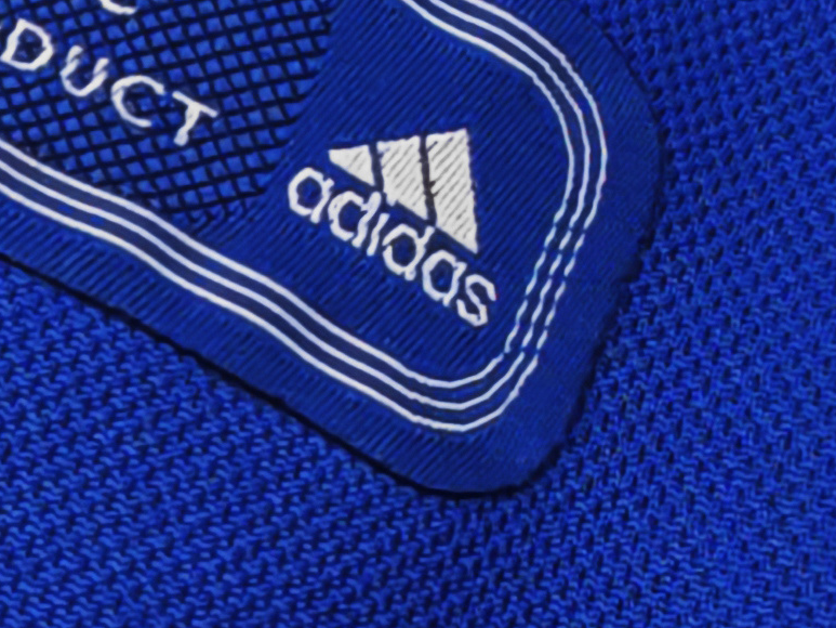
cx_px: -621
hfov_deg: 14.7
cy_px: 194
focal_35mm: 119
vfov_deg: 12.4
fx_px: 2874
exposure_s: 1/100
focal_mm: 2.59
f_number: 2.2
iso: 117
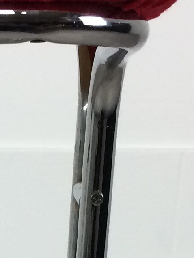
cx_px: -96
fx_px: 1225
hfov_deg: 8.8
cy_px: 433
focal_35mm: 164
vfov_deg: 11.4
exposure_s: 1/33
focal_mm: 4.15
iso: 40
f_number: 2.2
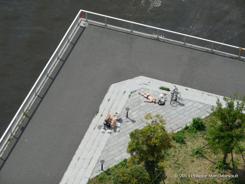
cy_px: 92
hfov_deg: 15.6
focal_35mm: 126
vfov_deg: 11.8
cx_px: 122
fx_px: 892
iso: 125
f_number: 5
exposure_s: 1/640
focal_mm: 22.4
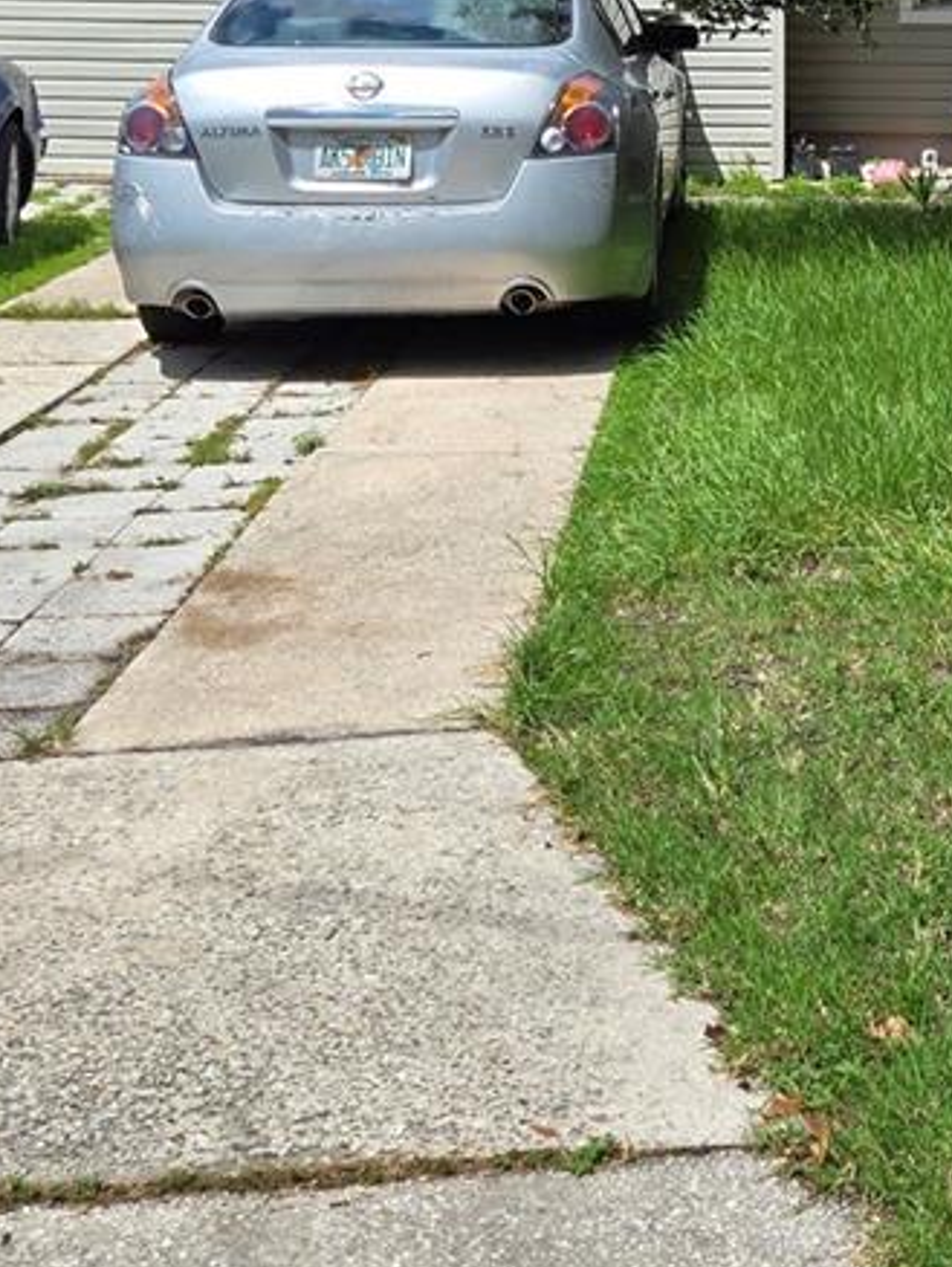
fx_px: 2308
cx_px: 995
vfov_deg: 29.0
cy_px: 40
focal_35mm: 63
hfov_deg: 22.3
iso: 32
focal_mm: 5.4
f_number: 1.8
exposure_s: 1/2921
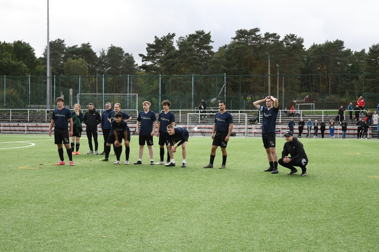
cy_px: 126
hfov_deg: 35.6
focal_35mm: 56
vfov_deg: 24.2
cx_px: 190
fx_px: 589
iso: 6400
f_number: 11
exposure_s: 1/1600
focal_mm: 56
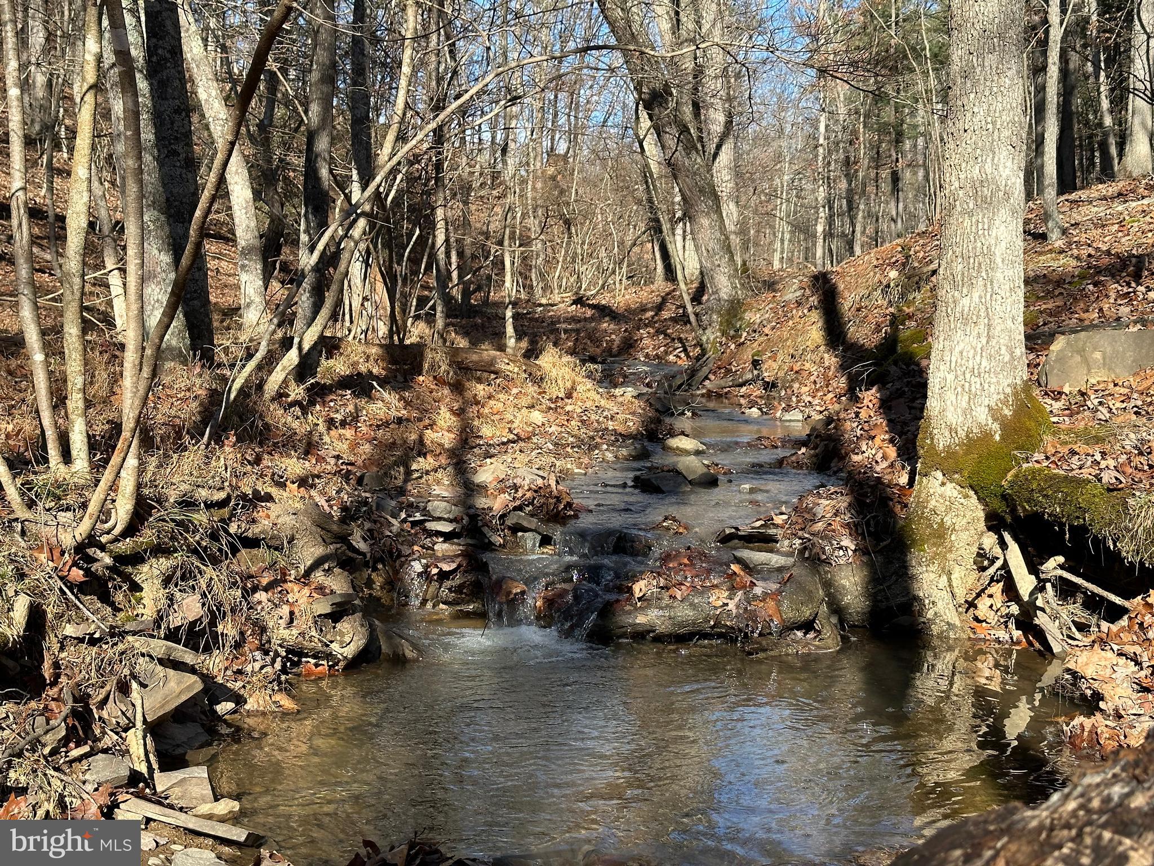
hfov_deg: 39.7
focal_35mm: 48
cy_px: 433
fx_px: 1600
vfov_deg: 30.3
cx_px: 577
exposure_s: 1/1242
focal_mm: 6.86
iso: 64
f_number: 1.78
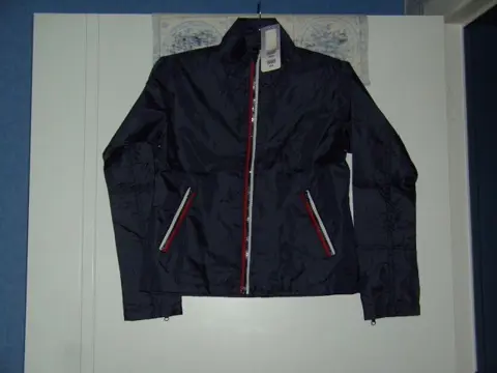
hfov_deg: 34.3
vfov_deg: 26.1
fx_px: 804
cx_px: 248
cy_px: 186
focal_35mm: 56
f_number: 3.5
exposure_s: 1/64
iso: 64
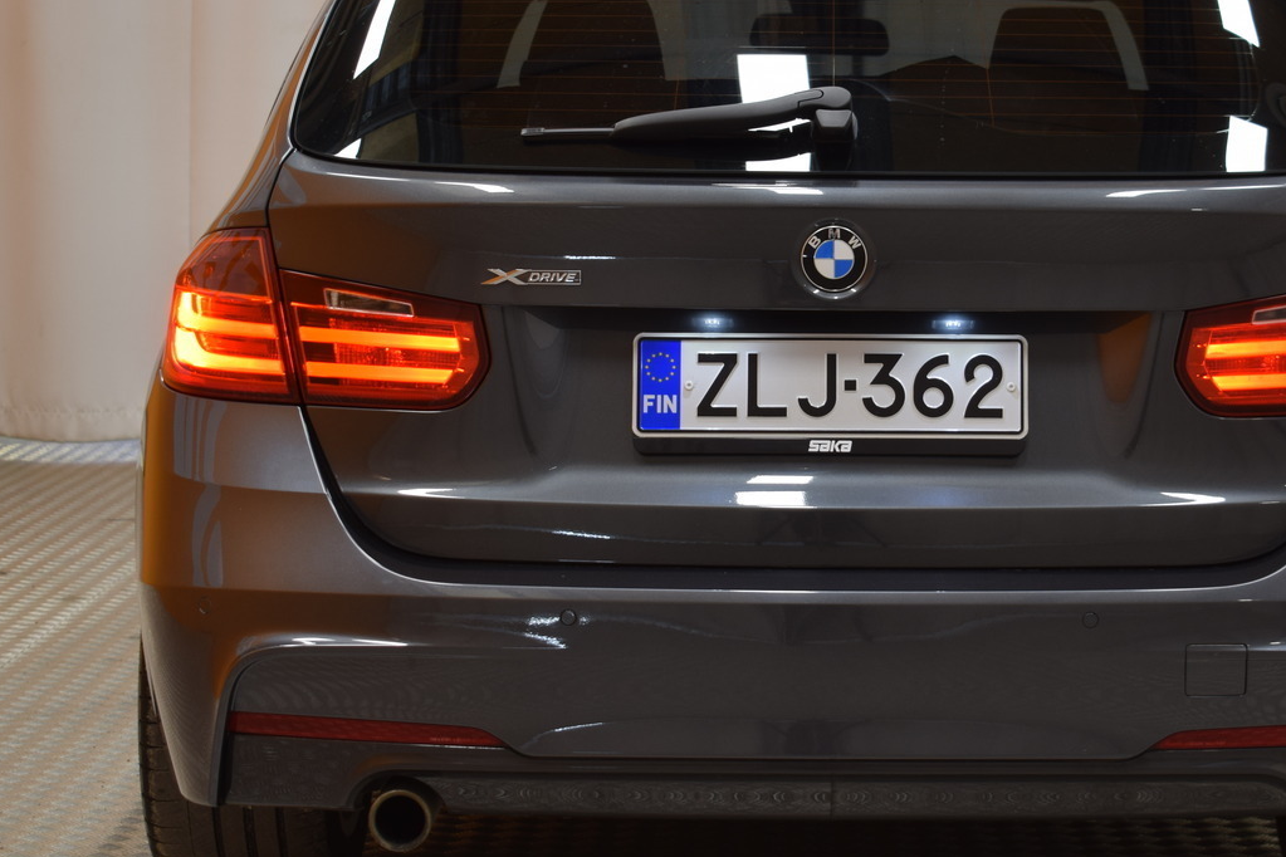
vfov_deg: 14.4
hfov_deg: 21.4
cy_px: 366
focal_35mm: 95
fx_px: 3393
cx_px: 817
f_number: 5
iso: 100
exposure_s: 1/8
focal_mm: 40
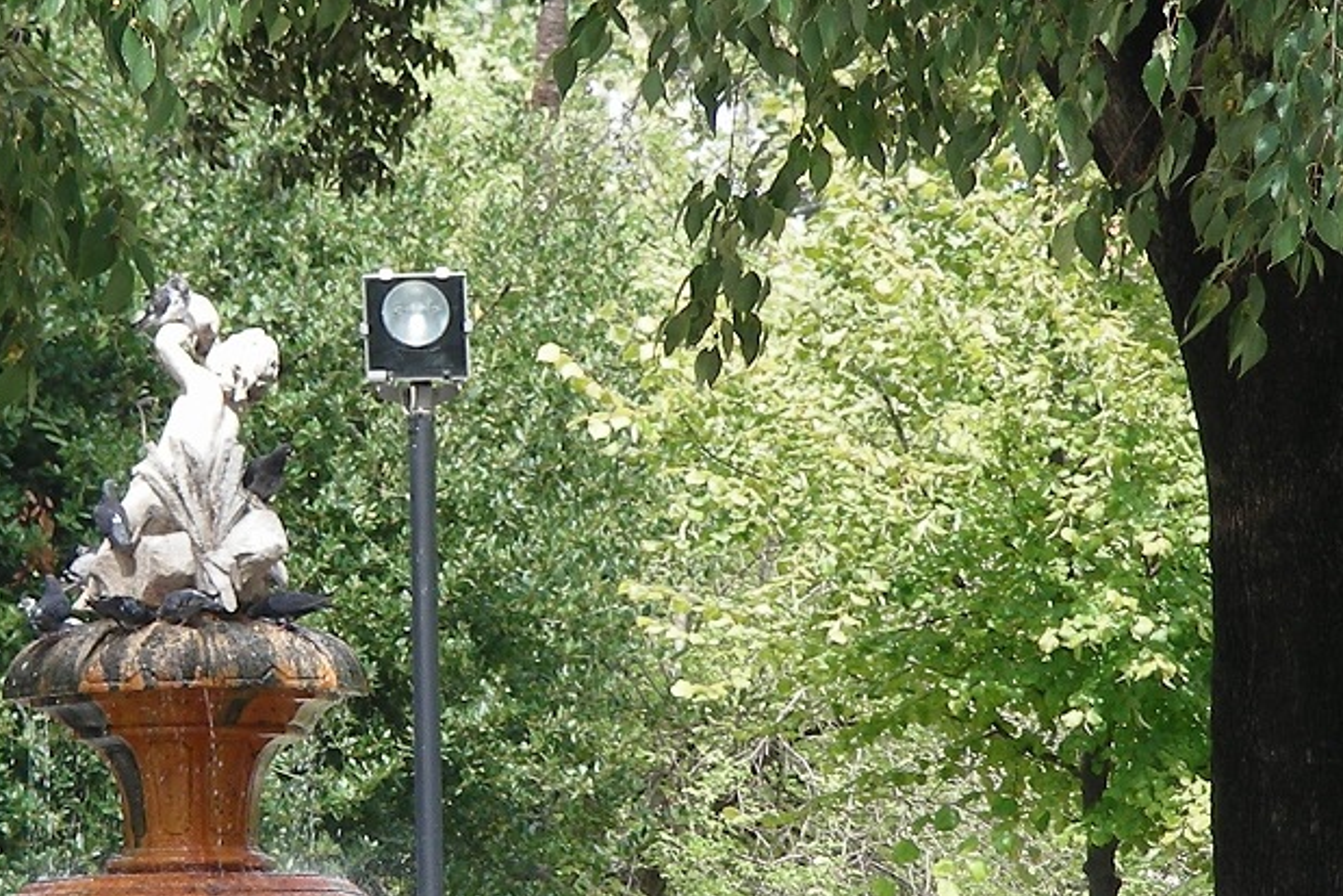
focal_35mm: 407
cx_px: 113
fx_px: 15186
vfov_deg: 3.4
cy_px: 519
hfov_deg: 5.1
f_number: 3.5
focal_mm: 28.7
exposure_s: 1/122
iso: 50
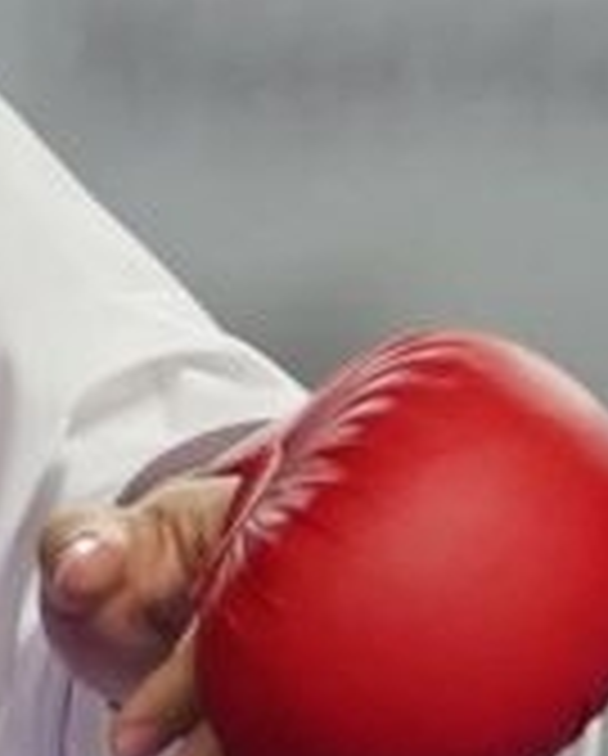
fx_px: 67521
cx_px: -5
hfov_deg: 0.5
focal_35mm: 3010
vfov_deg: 0.6
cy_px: 238
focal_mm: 200
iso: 1600
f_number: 2.8
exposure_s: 1/1000
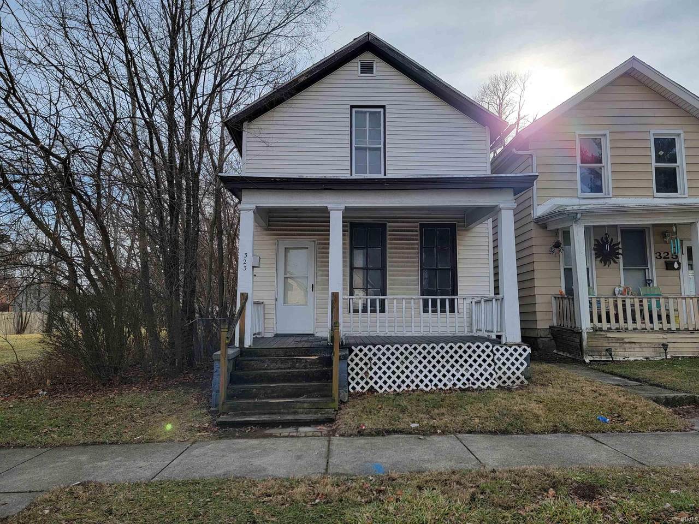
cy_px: 262
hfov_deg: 71.6
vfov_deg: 56.8
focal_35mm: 24
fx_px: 485
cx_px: 350
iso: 16
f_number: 1.8
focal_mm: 6.7
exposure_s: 1/670
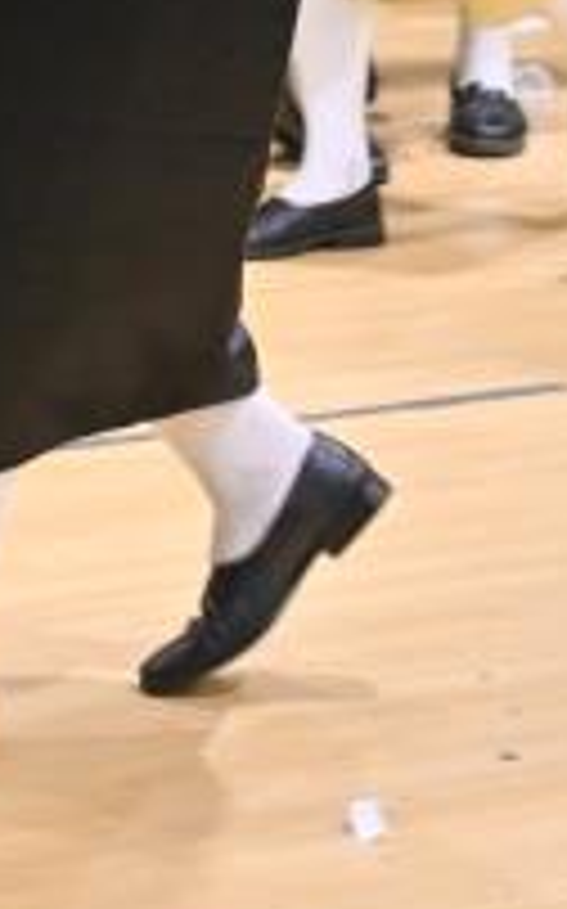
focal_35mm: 238
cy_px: -367
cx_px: -702
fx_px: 5893
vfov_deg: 8.7
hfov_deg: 5.4
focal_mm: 46
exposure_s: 1/160
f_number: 4
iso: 1000
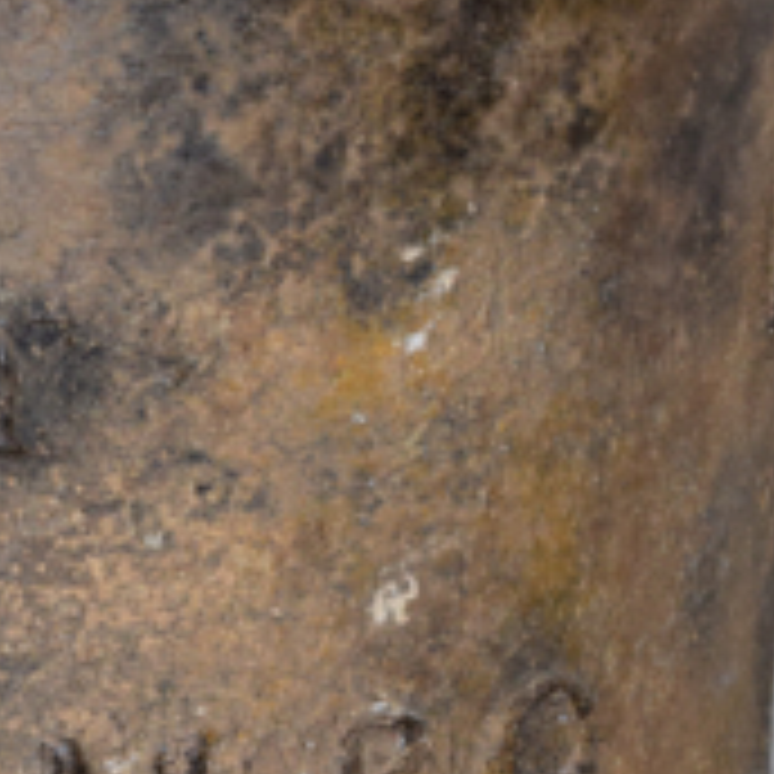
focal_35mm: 261
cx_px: -189
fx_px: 6592
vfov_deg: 6.7
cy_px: 695
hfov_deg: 6.7
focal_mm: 55
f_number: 5.6
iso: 800
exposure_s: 1/125
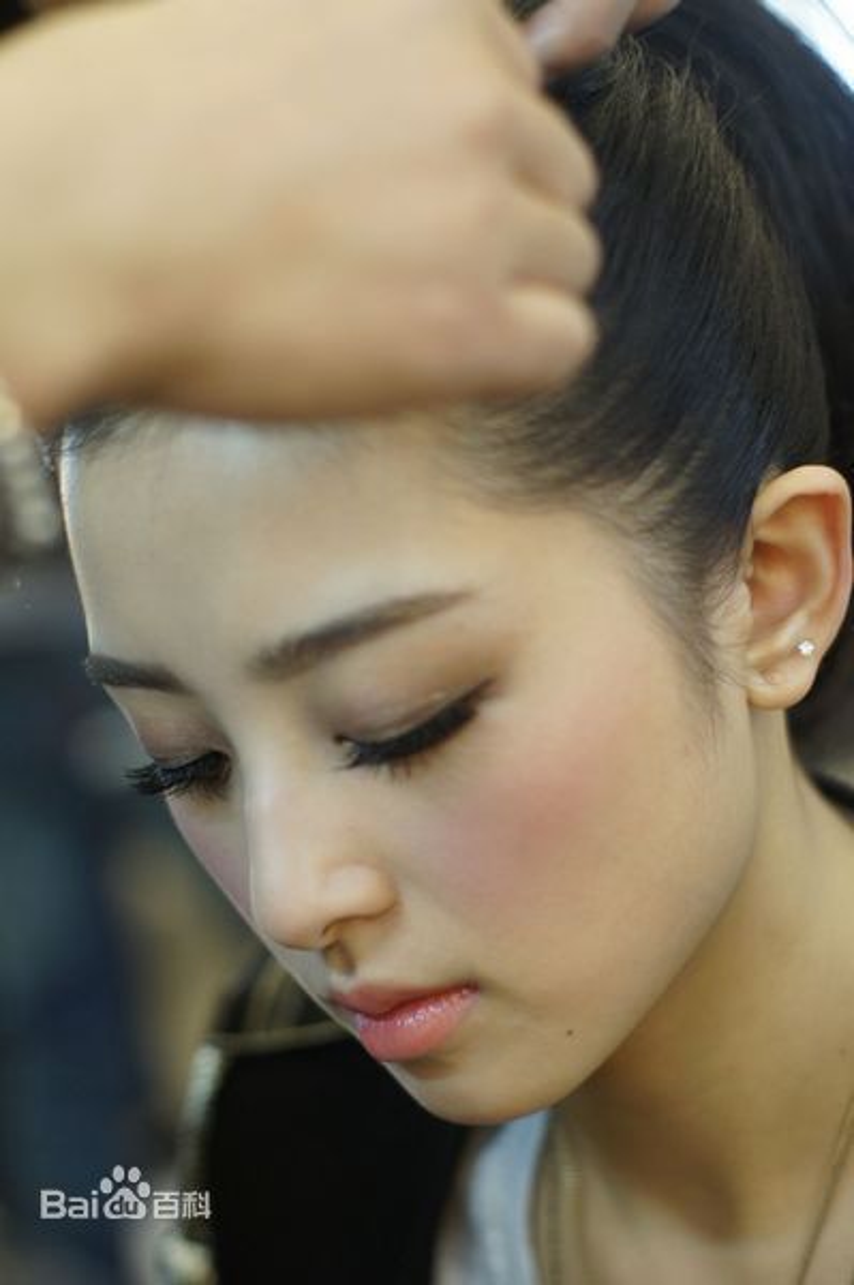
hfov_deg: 18.2
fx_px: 2673
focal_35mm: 75
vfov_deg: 27.0
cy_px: 642
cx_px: 427
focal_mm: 50
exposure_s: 1/80
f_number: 2
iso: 800
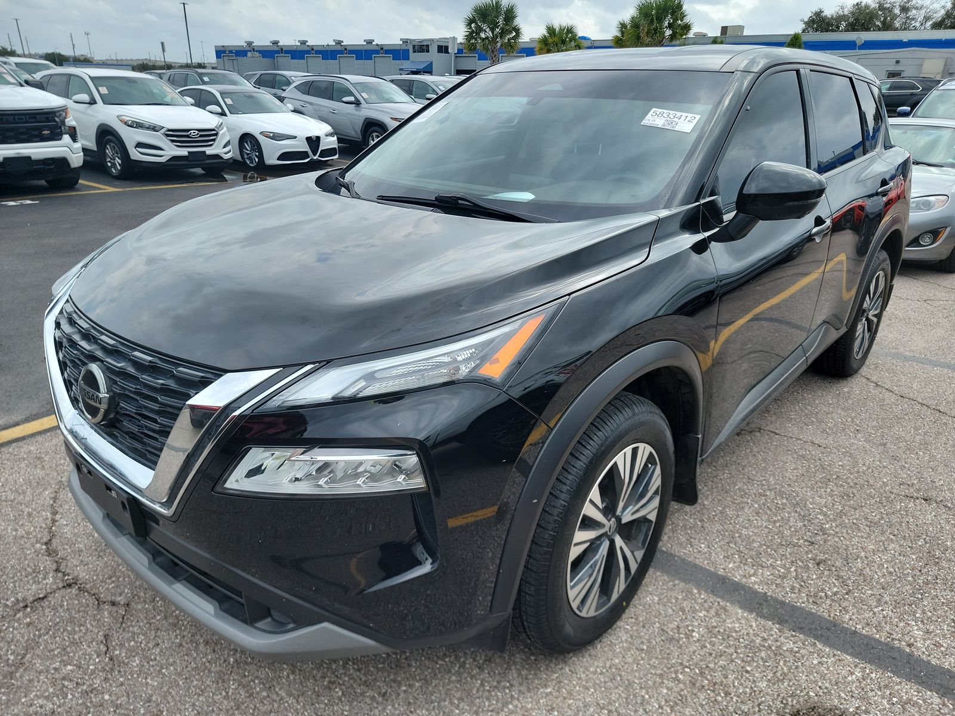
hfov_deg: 71.6
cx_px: 478
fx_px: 662
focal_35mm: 24
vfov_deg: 56.8
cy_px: 358
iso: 50
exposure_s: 1/389
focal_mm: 6.7
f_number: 1.8
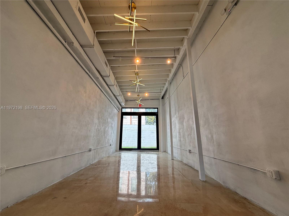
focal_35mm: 14
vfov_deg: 85.7
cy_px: 108
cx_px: 144
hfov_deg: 102.1
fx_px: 117
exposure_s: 1/215
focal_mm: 2.22
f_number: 2.2
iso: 64
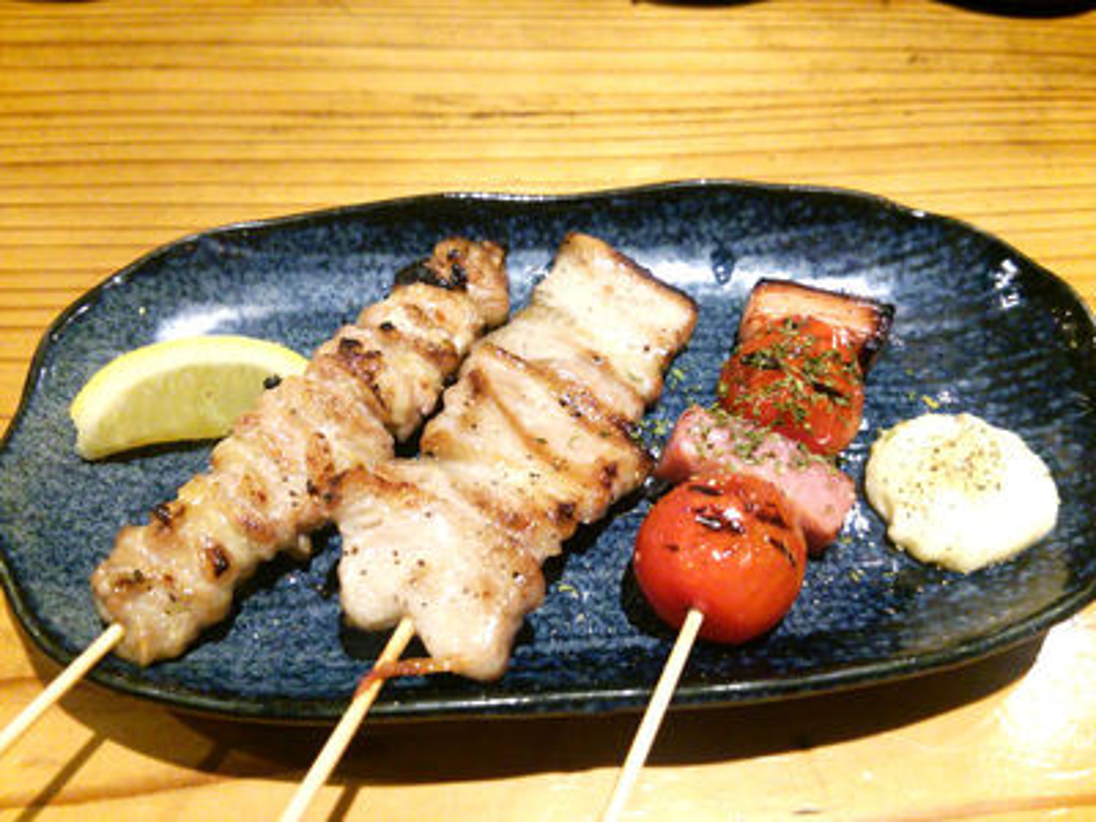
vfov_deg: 46.8
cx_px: 548
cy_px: 411
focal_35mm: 30
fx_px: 950
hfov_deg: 60.0
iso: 250
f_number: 1.94
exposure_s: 1/20
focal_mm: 4.06
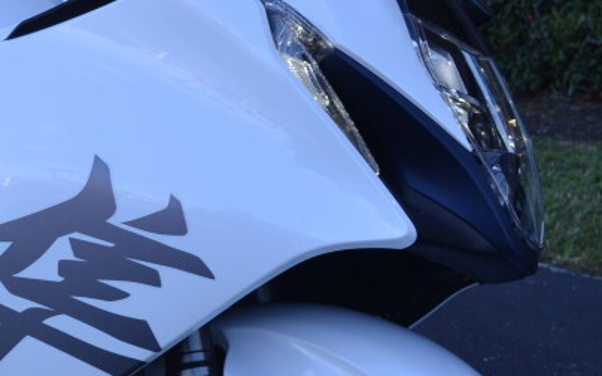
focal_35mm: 100
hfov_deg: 19.9
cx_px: -63
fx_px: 1640
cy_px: 297
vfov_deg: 13.0
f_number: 6.3
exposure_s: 1/160
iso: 100
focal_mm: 22
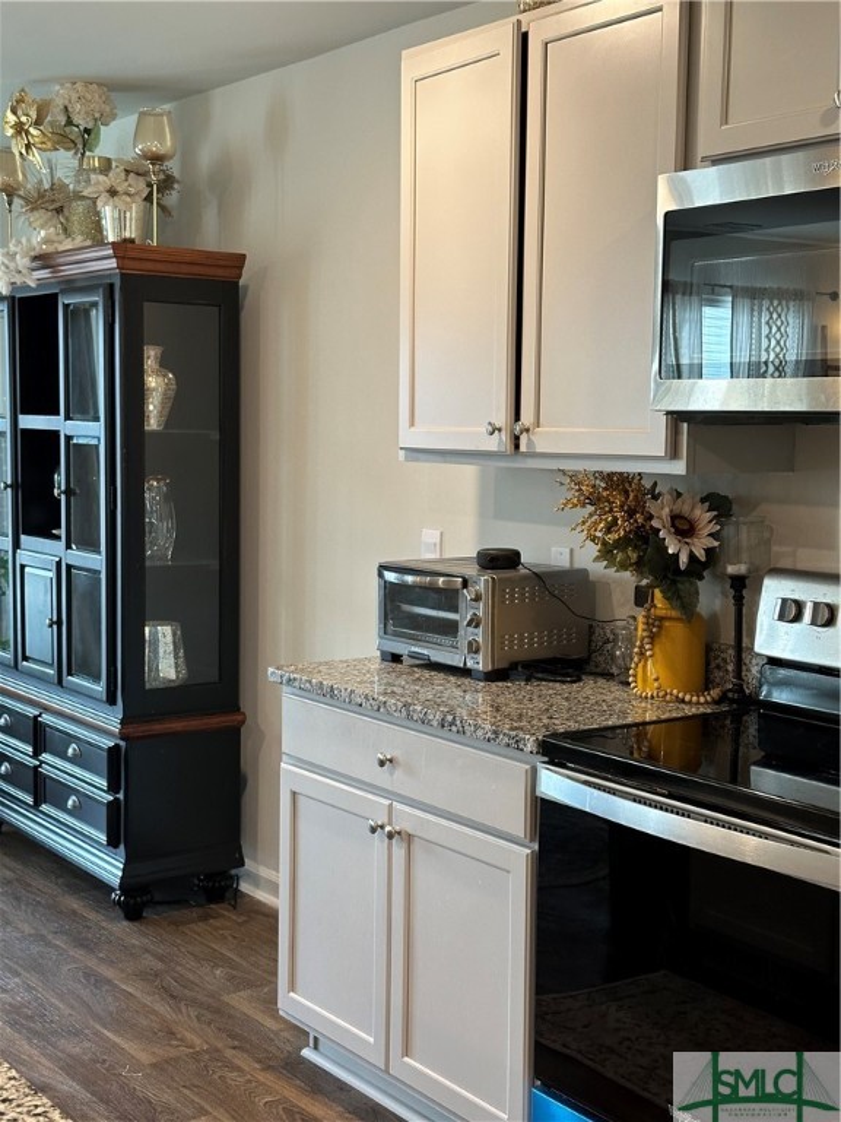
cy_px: 561
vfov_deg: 39.7
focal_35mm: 48
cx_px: 420
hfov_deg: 30.3
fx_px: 1555
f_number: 1.78
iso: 160
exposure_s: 1/60
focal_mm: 6.86
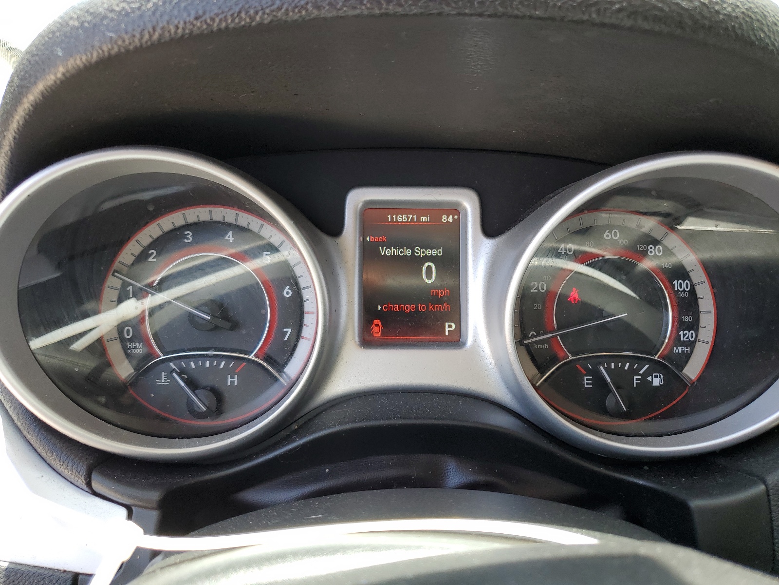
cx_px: 390
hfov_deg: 67.3
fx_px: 585
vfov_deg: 53.1
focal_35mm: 26
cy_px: 292
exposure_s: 1/196
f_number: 1.5
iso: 50
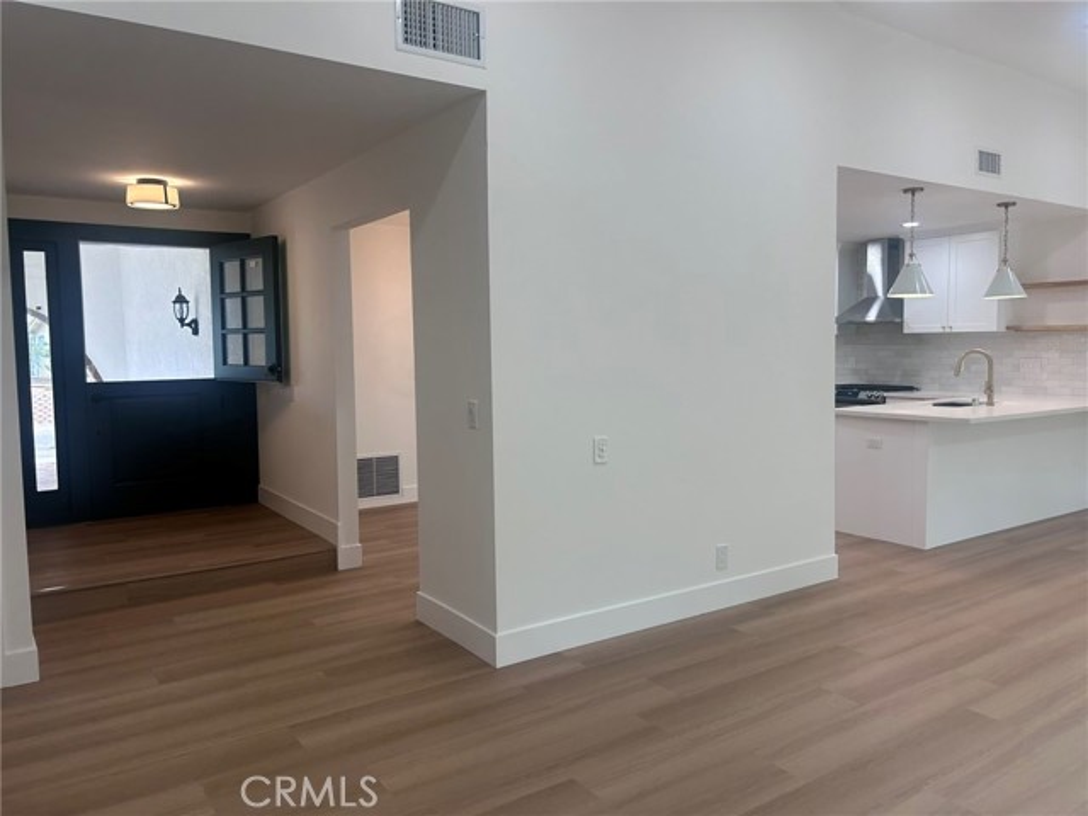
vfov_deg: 53.1
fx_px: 817
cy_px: 408
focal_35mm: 26
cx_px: 544
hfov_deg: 67.3
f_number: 1.5
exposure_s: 1/120
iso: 80
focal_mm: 5.7
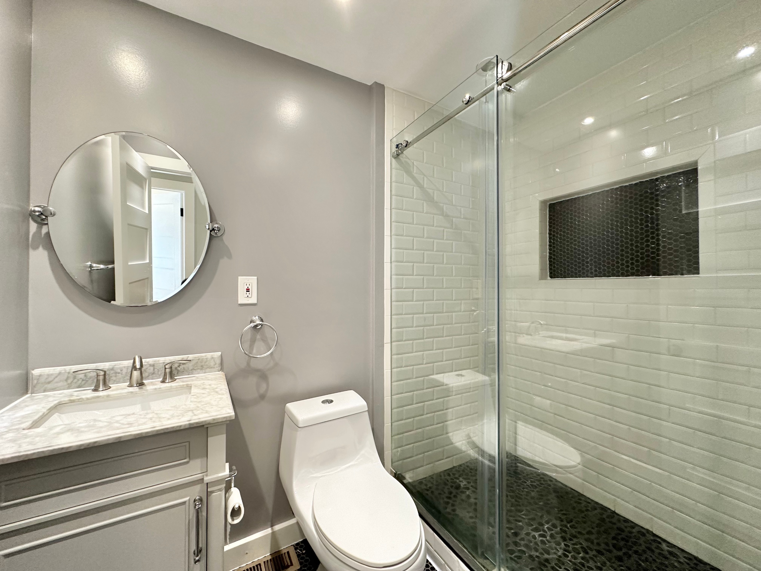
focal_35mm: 14
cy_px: 286
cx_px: 380
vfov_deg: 85.7
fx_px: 308
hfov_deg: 102.1
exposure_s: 1/60
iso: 200
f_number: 2.2
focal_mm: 2.22
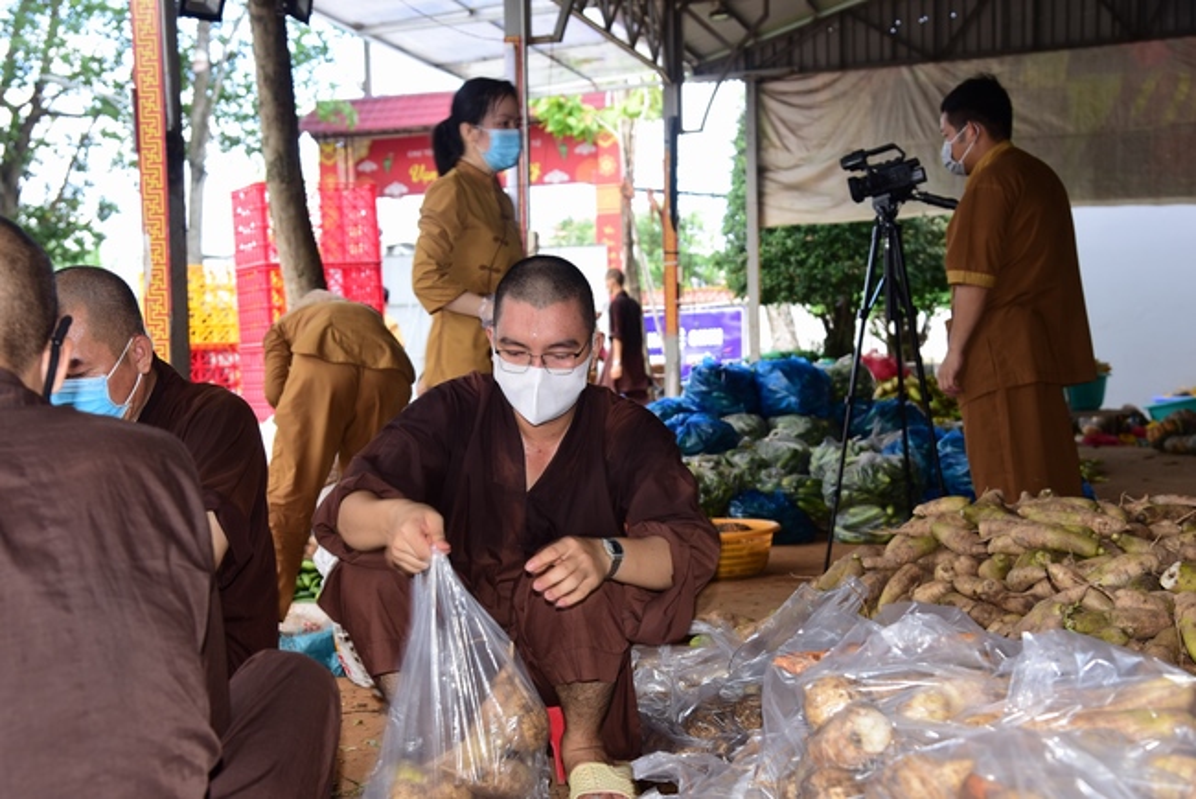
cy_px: 400
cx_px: 598
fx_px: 1595
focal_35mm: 48
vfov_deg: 28.1
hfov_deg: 41.1
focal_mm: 48
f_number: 5.6
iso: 200
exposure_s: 1/40
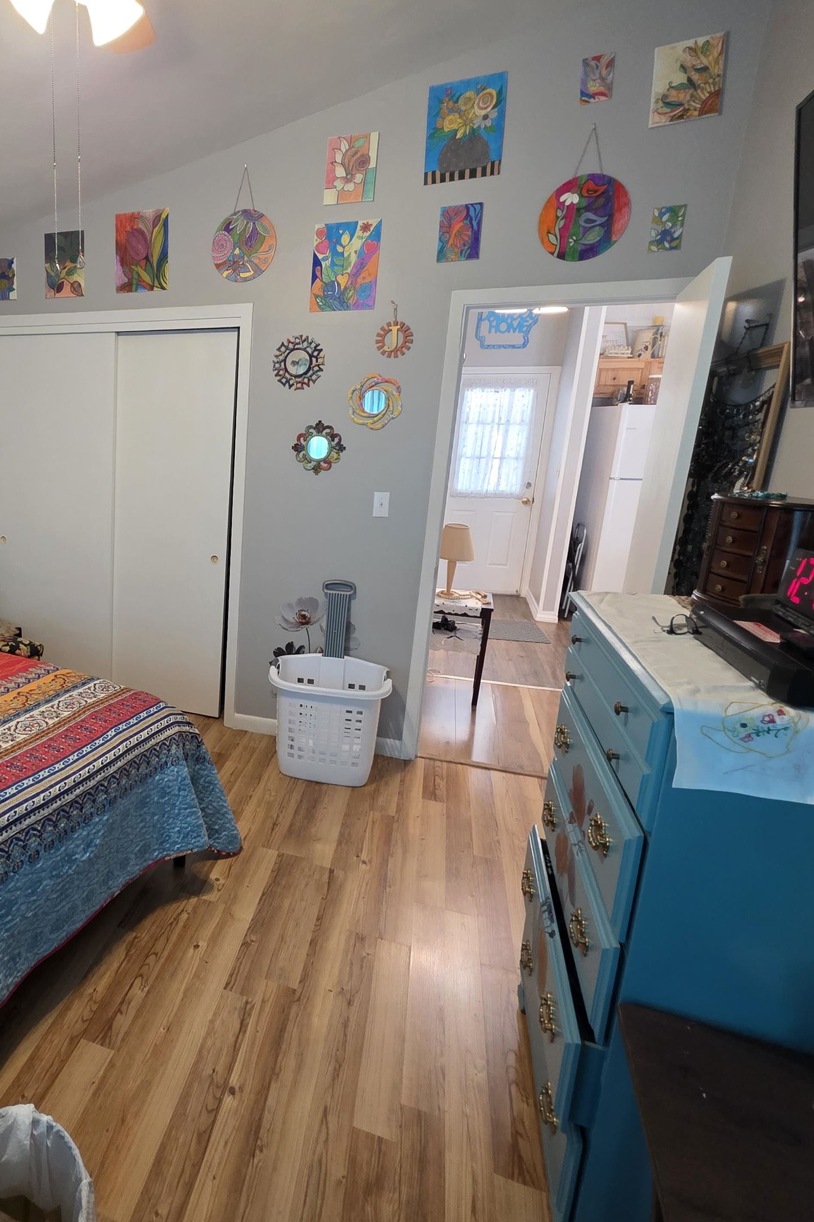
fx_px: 644
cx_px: 145
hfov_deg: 58.7
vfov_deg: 86.9
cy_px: 598
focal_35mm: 19
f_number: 1.9
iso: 500
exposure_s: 1/60
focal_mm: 2.2
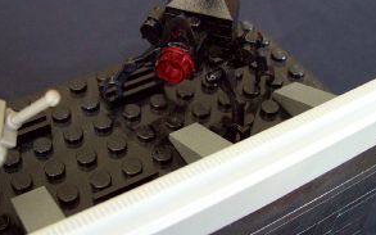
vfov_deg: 24.7
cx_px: 169
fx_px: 533
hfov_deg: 38.8
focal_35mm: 52
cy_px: 78
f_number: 2.7
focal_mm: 6
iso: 160
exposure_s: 1/9.55
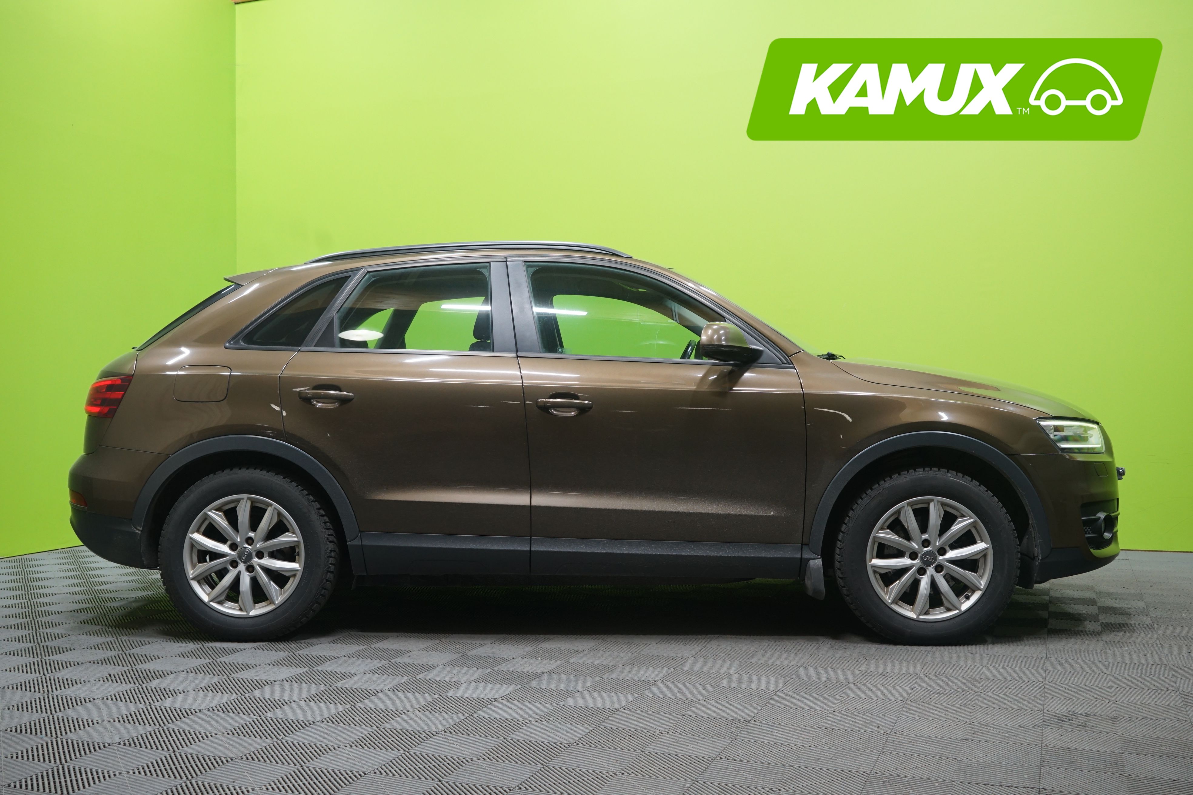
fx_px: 1259
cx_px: 596
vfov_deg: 35.1
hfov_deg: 50.7
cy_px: 398
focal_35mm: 38
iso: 800
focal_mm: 38
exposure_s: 1/20
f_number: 5.6
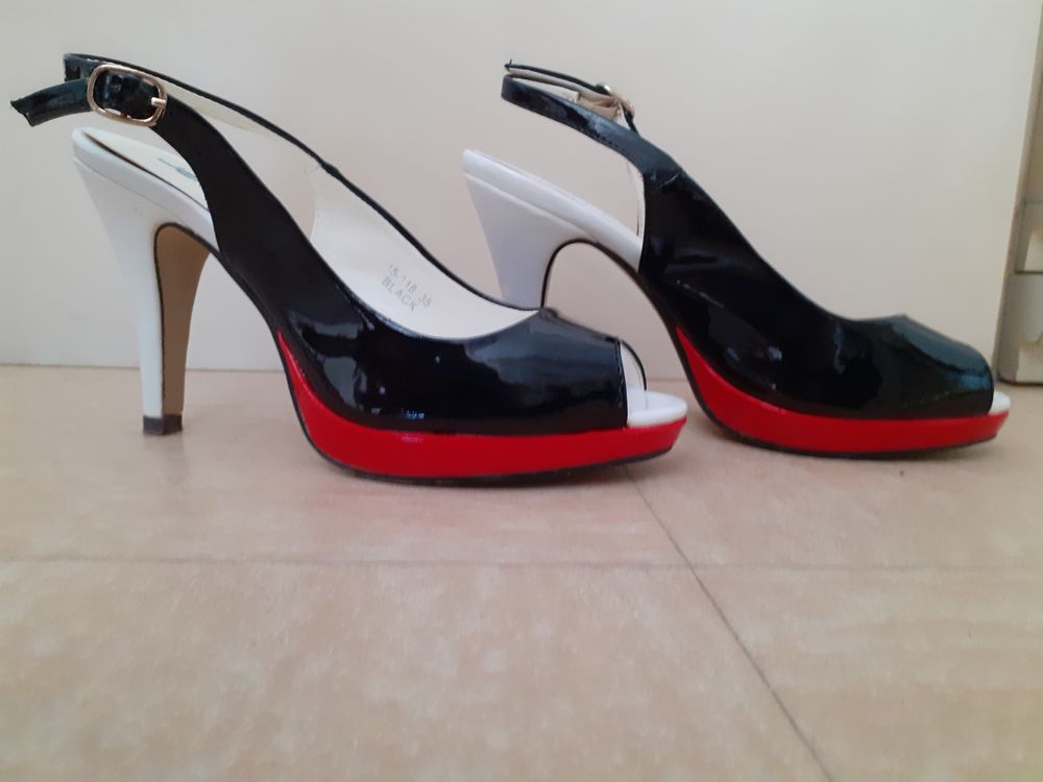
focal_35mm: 27
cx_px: 522
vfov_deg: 51.4
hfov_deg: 65.3
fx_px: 814
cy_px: 391
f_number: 1.9
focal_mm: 3.6
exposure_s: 1/25
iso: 320
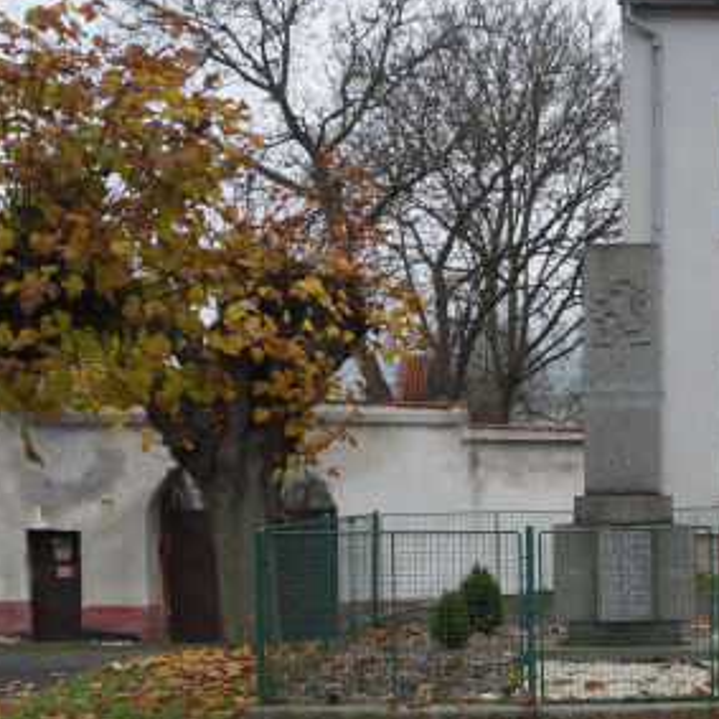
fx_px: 1433
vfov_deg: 27.8
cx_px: 677
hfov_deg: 27.0
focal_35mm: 61
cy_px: 536
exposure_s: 1/160
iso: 200
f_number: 4.5
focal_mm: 20
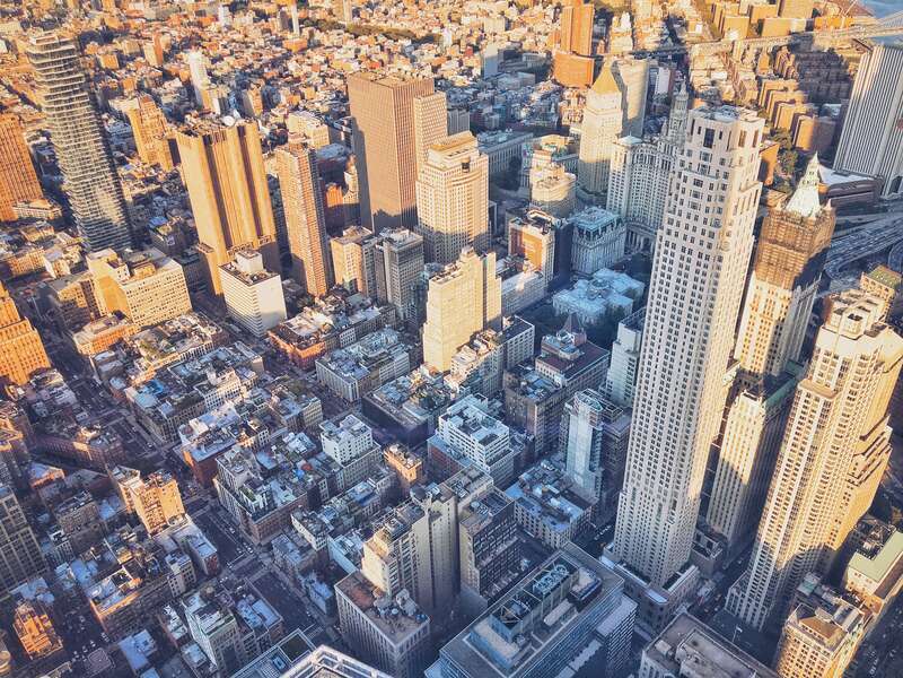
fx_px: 756
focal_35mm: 29
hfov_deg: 61.7
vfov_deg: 48.2
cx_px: 452
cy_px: 339
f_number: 2.2
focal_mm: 4.15
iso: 25
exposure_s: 1/296
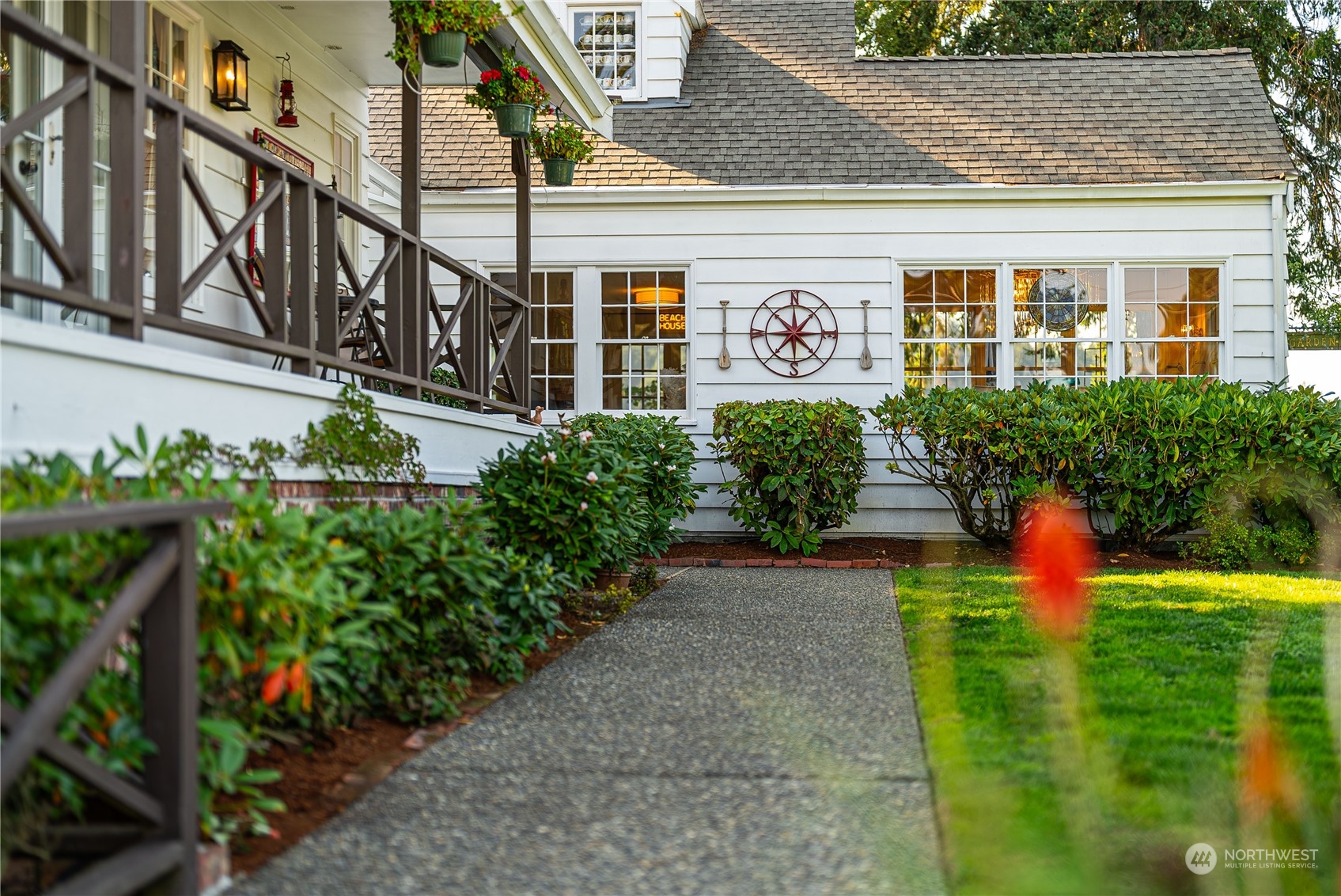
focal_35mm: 50
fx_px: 1863
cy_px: 448
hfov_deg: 39.6
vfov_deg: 27.0
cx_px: 670
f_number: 1.2
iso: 100
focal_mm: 50
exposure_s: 1/1250
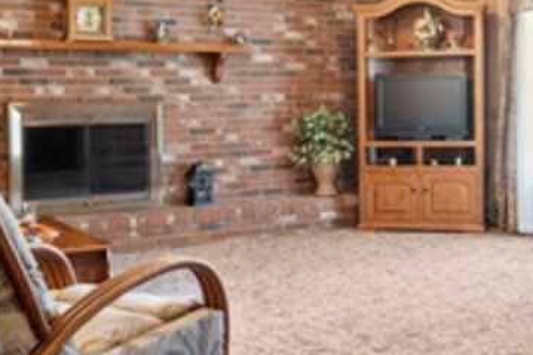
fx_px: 843
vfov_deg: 23.6
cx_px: 469
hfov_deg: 33.4
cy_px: 97
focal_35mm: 57
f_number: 9
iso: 200
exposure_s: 4
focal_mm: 16
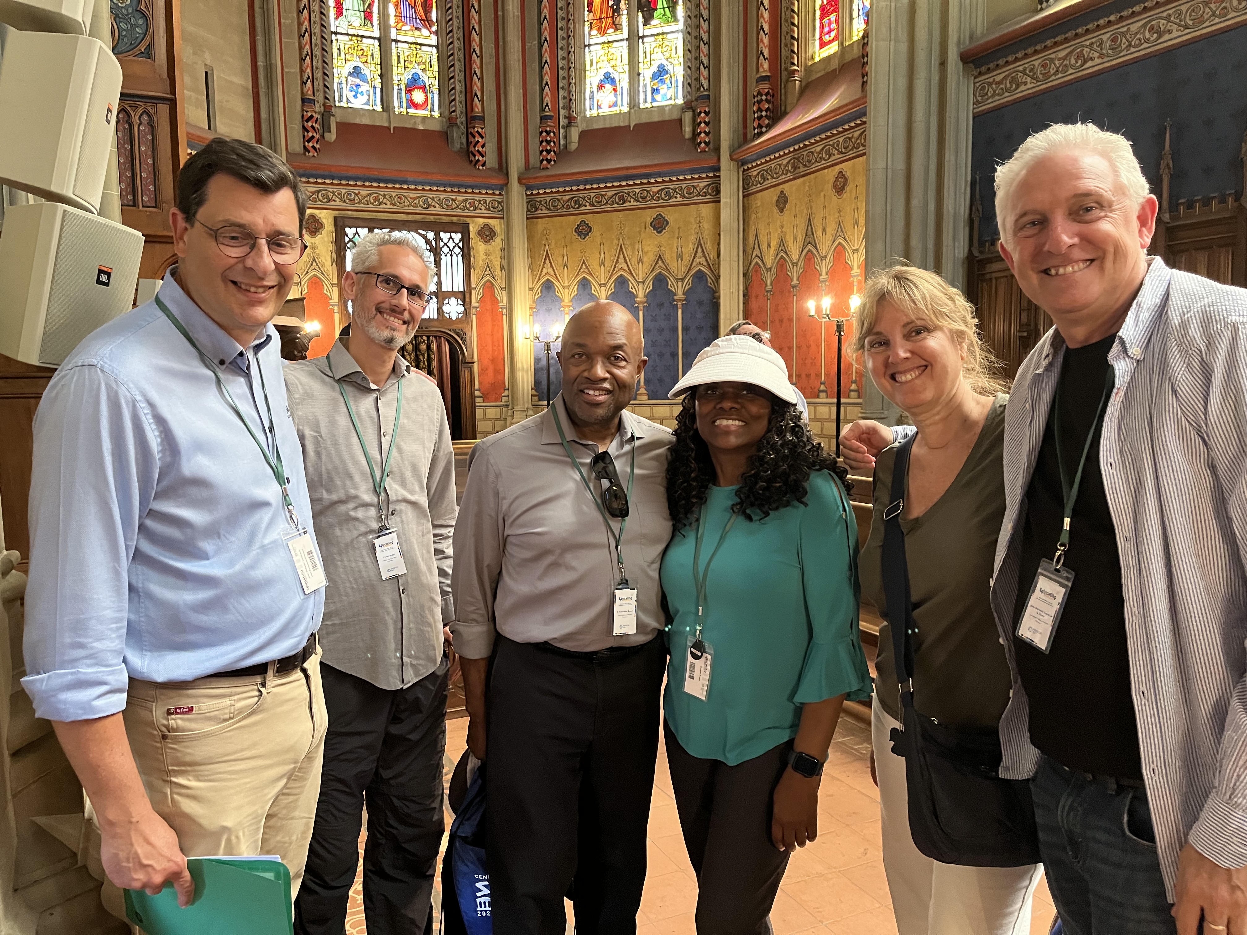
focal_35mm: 26
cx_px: 624
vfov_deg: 53.1
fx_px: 937
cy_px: 468
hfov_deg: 67.3
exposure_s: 1/35
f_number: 1.6
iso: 640
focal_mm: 5.1
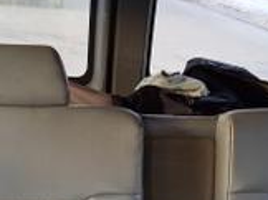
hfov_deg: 24.1
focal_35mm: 81
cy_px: 215
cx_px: 151
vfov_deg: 17.6
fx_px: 626
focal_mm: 3.98
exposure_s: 1/33
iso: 640
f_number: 1.8
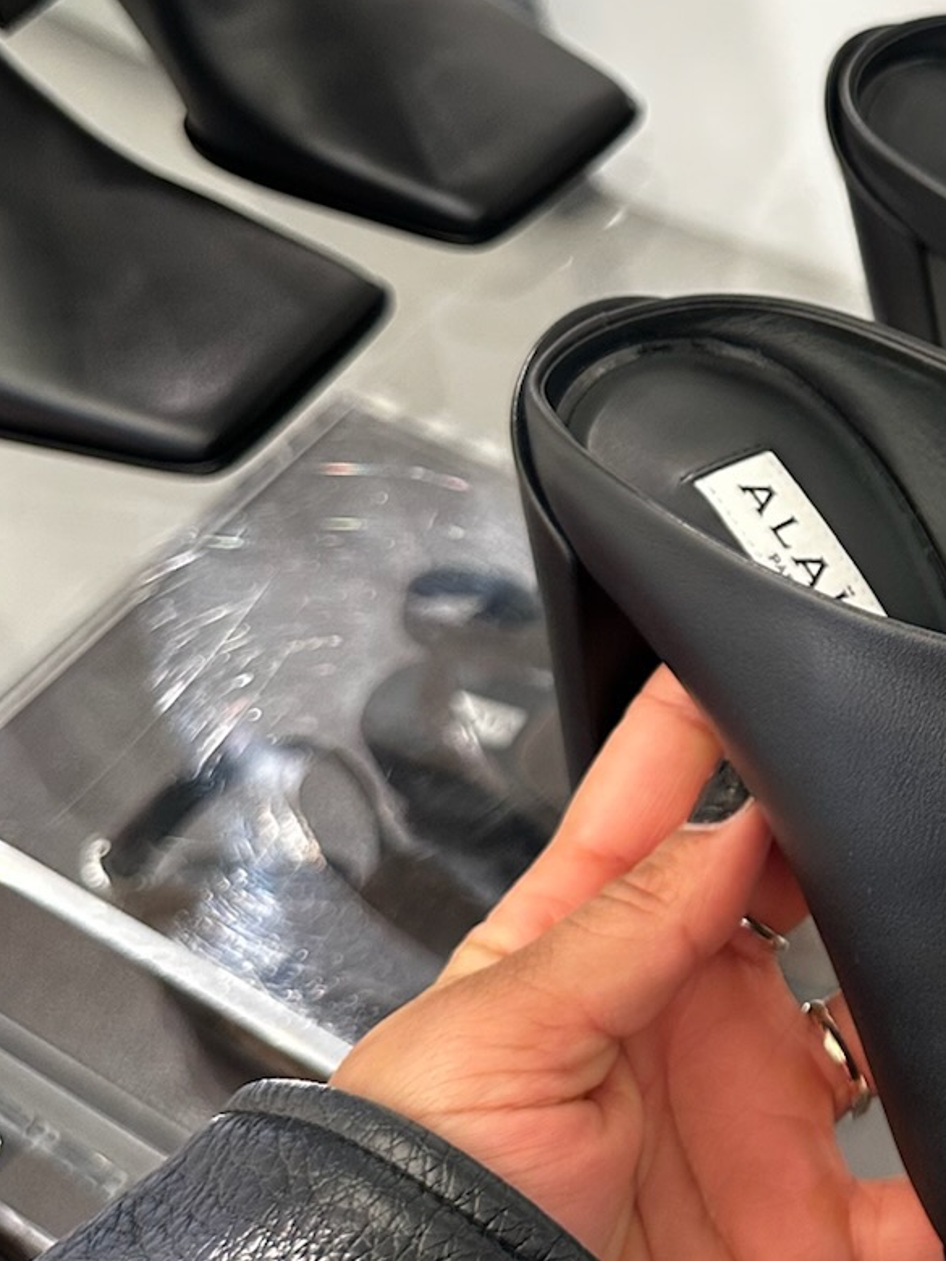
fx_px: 2296
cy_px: 422
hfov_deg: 21.3
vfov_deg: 30.5
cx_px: 1198
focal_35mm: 63
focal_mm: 6.86
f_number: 1.78
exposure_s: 1/61
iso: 200
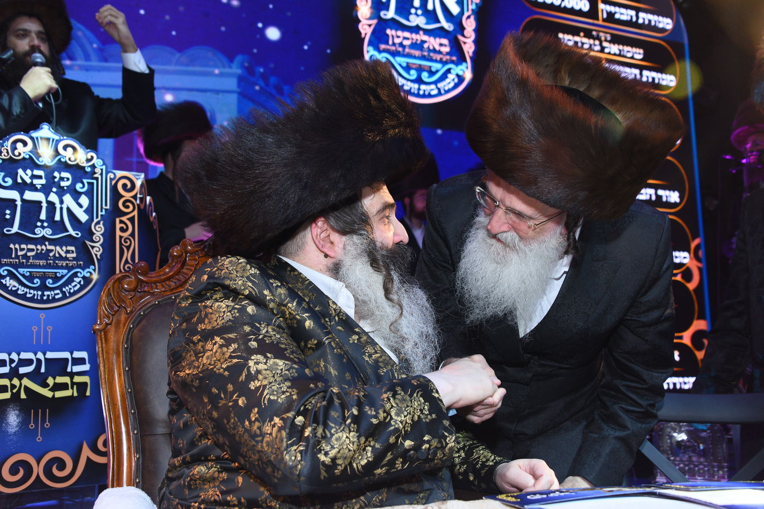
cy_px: 254
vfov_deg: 35.0
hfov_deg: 50.7
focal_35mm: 38
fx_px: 806
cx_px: 382
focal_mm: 38
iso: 1250
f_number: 5.6
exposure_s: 1/100
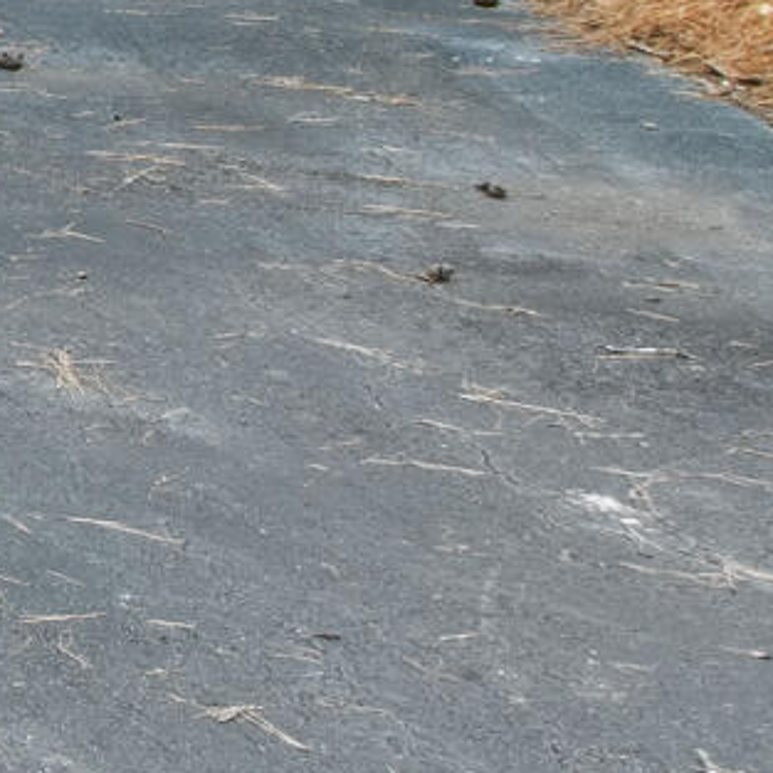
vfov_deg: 13.4
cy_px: -442
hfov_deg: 10.6
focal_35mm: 122
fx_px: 3082
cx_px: -1465
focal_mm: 10
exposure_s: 1/40
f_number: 8
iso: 200
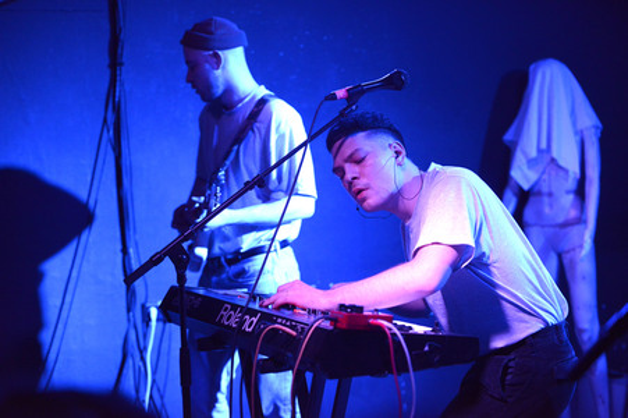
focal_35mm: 70
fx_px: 1220
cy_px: 209
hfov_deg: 28.9
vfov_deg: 19.4
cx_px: 314
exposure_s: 1/200
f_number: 2.8
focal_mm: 70
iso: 6400
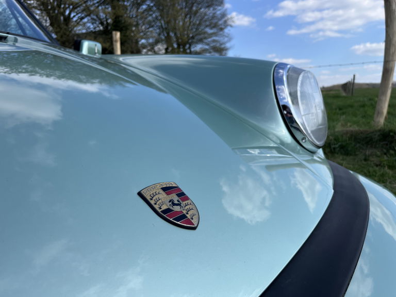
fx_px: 297
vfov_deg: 53.1
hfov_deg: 67.3
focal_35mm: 26
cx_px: 198
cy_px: 148
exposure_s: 1/3049
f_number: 1.6
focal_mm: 5.1
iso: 50
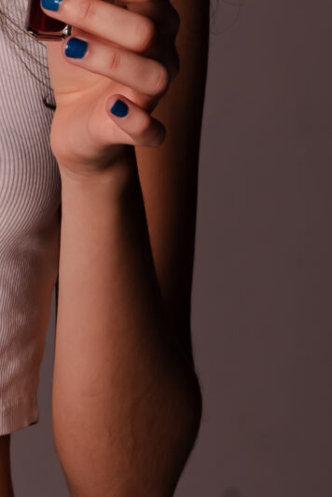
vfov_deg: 6.1
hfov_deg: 4.1
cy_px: 103
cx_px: -180
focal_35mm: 336
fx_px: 4642
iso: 100
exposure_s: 1/50
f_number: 10
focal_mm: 70
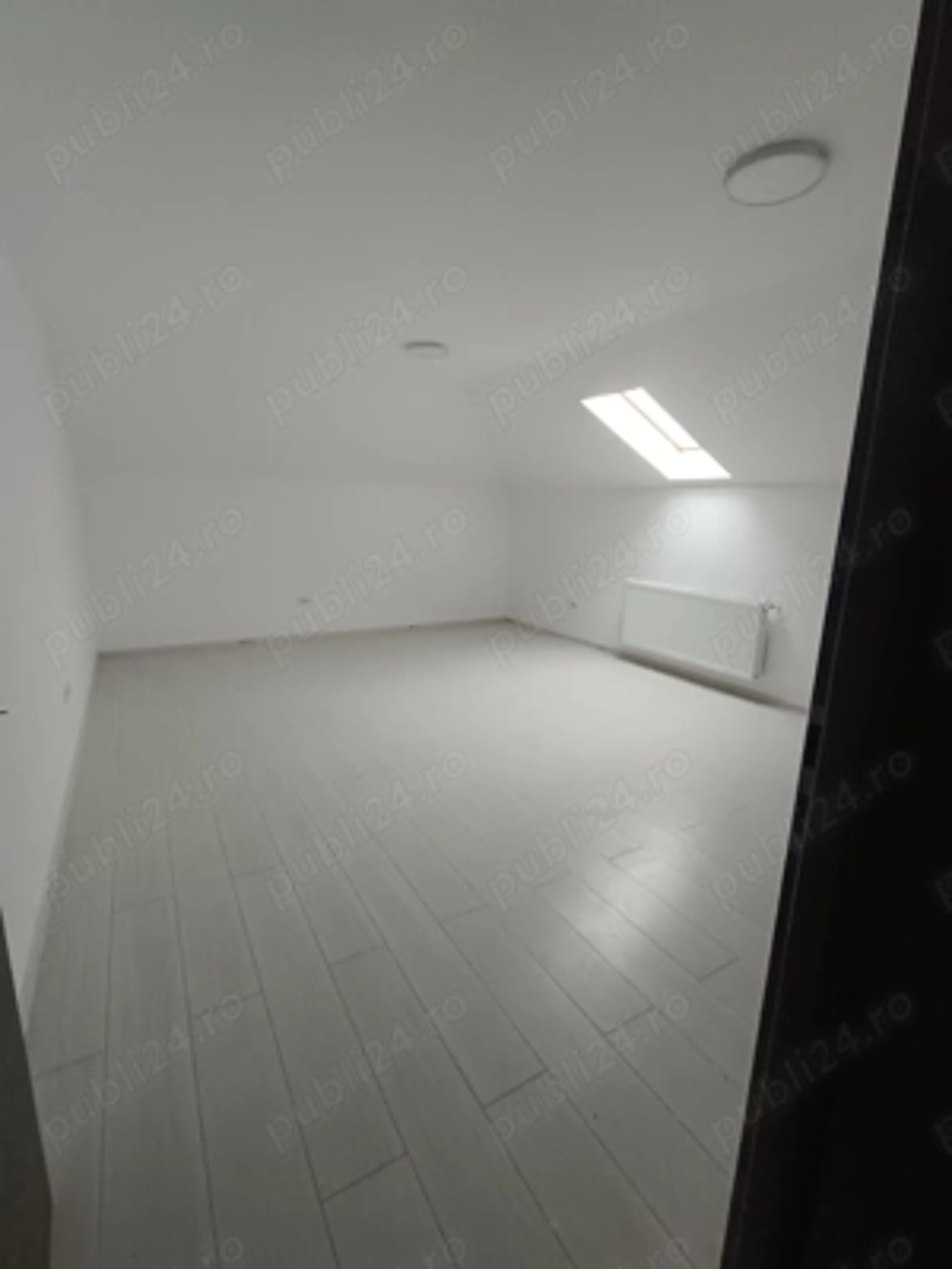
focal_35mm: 16
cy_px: 634
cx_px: 476
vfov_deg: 94.5
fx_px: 587
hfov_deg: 78.1
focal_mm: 1.66
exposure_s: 1/50
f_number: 2.2
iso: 415
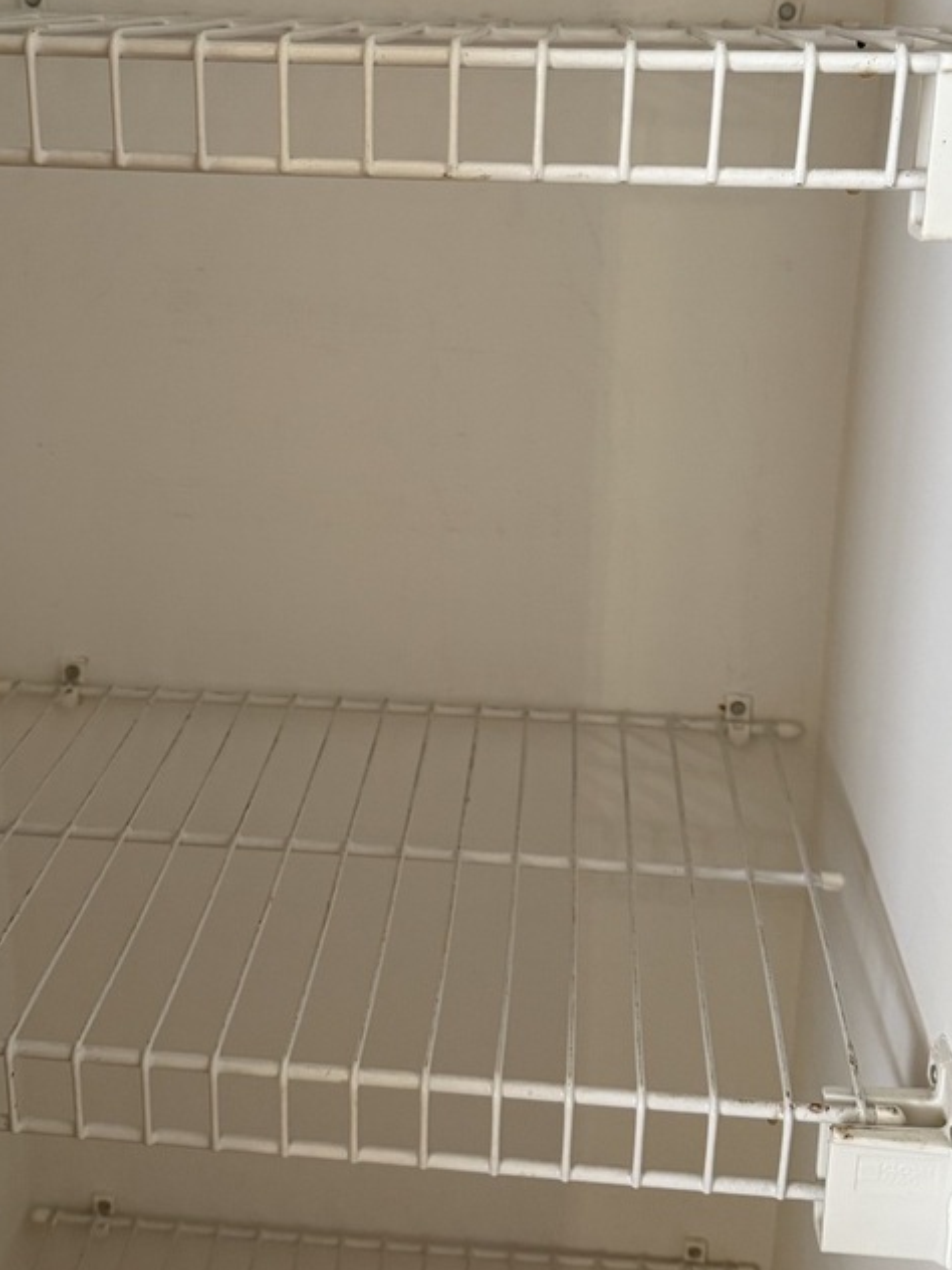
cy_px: 442
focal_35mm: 41
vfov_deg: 45.2
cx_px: 438
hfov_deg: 35.1
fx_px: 1503
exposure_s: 1/60
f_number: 1.78
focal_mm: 6.76
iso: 400
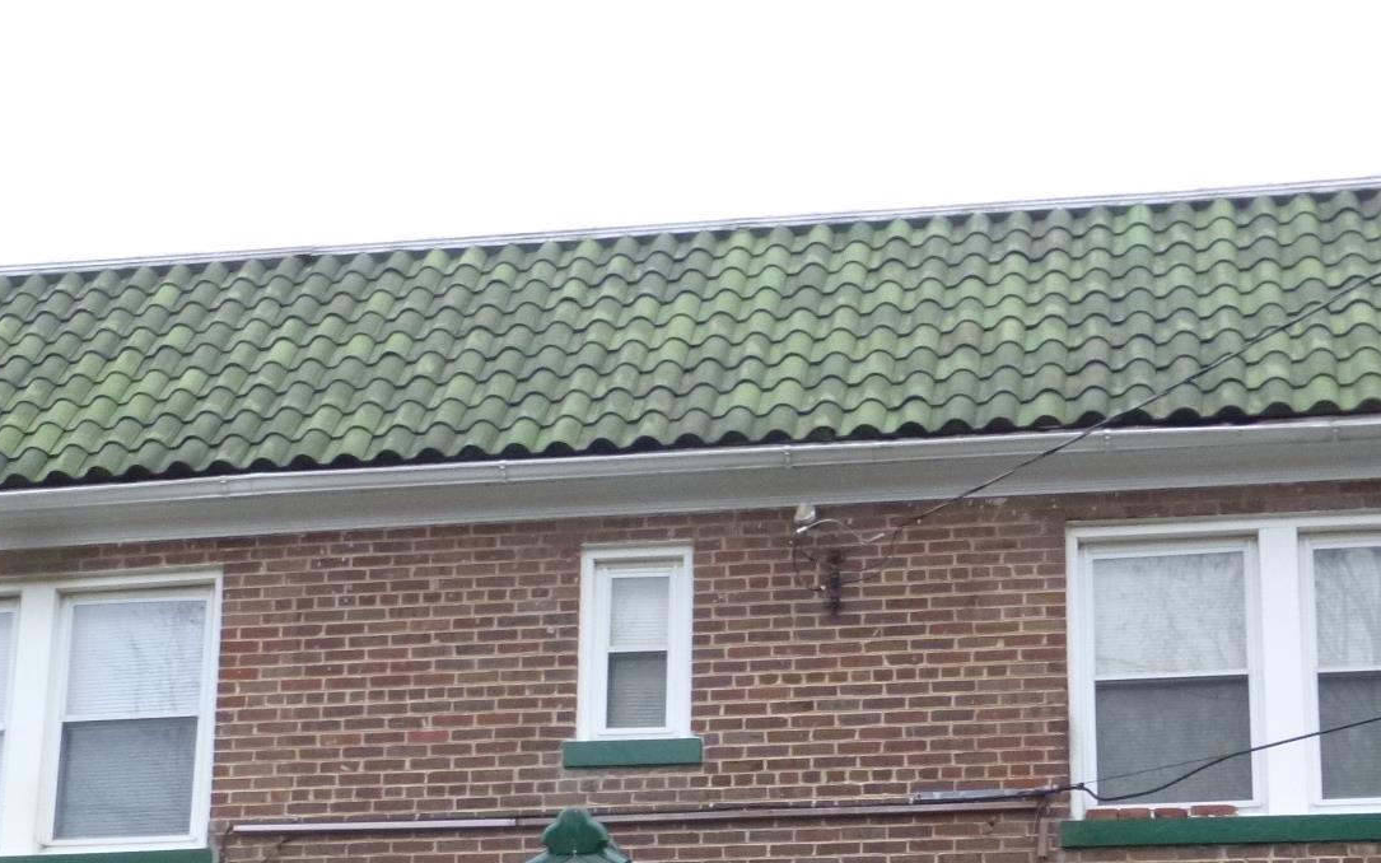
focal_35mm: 72
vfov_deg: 17.4
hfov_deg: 28.6
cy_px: 965
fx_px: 2710
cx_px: 638
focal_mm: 6.5
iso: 320
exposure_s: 1/60
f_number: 3.6
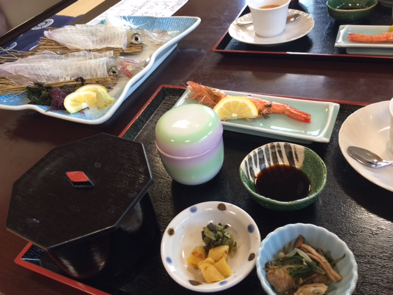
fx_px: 329
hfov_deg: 61.7
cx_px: 196
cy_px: 148
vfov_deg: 48.2
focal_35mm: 29
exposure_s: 1/15
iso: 50
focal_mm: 4.15
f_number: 2.2
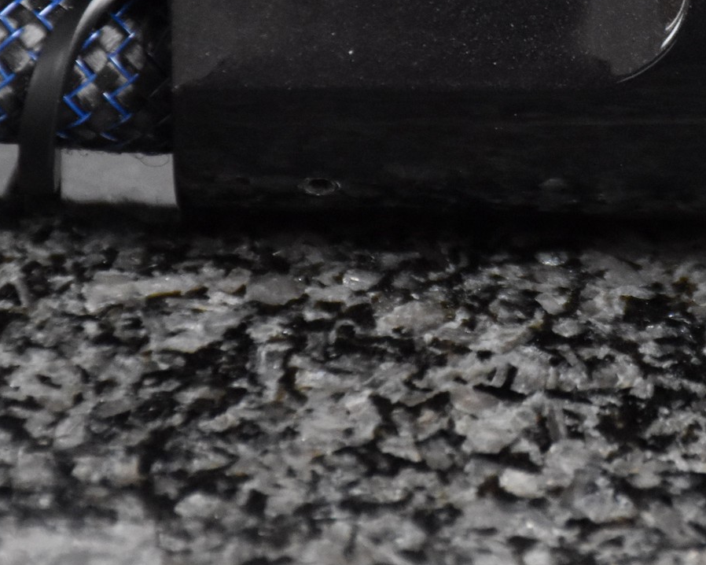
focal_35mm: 527
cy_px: -37
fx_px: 11009
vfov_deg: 2.9
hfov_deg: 3.7
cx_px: 714
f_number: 5.6
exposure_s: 1/125
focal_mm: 140
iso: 3200
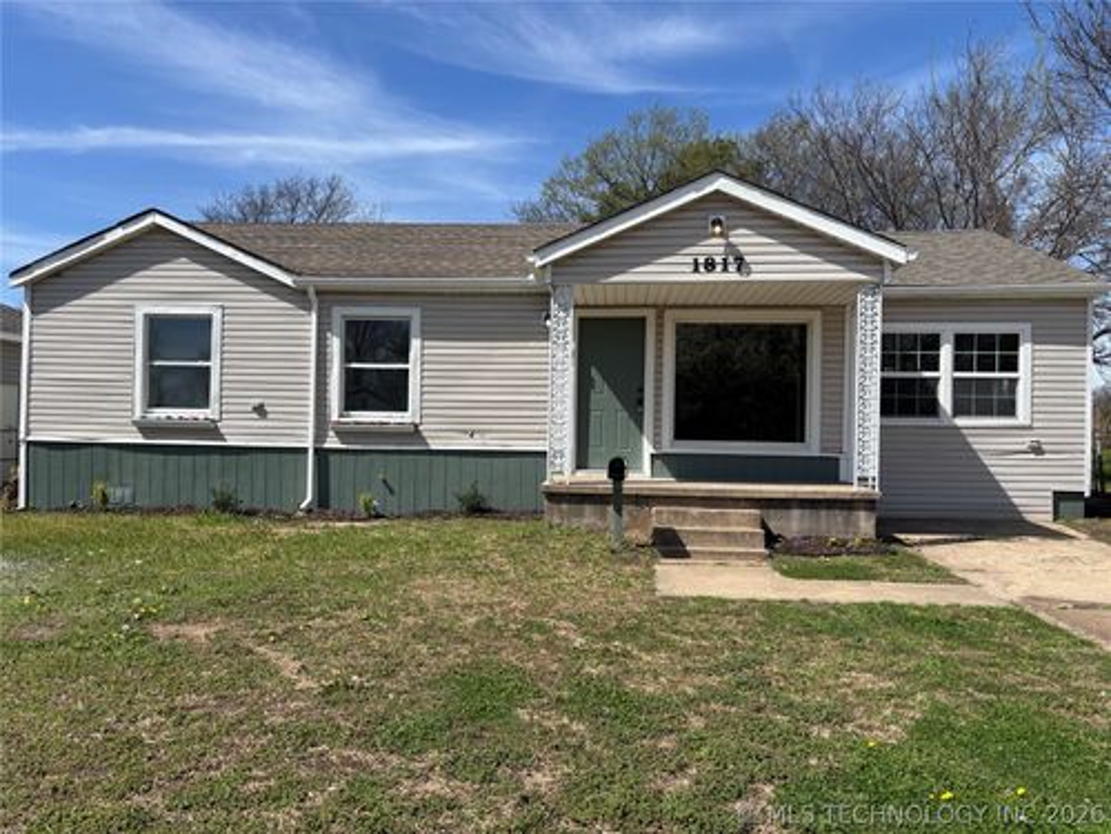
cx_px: 556
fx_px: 834
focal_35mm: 26
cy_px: 417
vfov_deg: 53.1
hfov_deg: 67.3
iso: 50
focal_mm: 5.96
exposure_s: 1/3205
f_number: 1.6
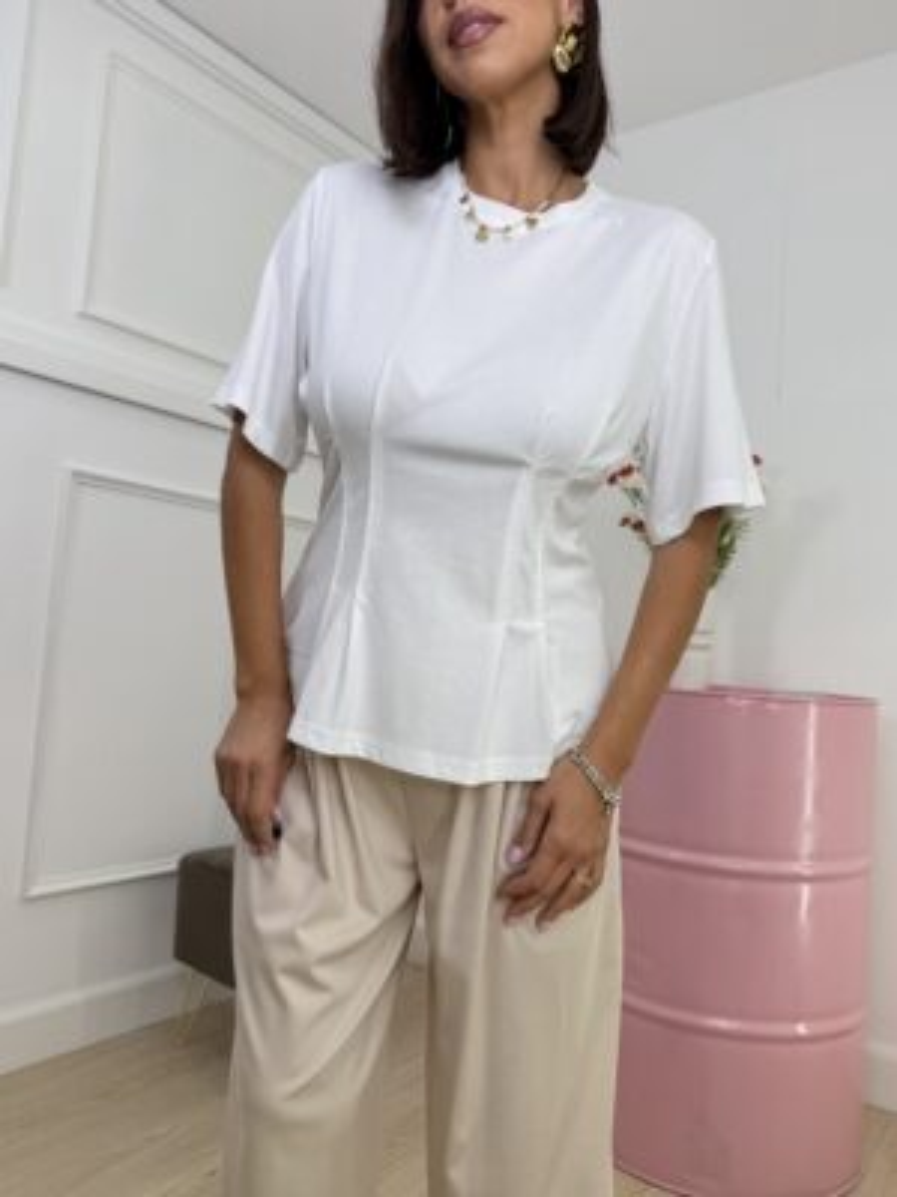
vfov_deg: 71.6
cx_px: 448
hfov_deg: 56.8
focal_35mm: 24
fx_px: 829
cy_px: 598
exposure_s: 1/494
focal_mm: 6.76
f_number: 1.78
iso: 80
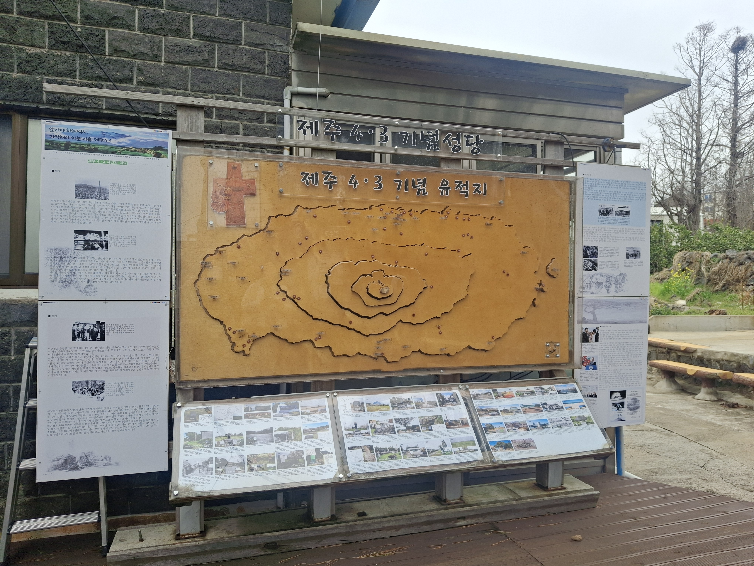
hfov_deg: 69.4
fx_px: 545
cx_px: 377
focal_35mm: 25
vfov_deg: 54.9
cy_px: 283
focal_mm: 4.69
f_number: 1.8
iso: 25
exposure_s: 1/839
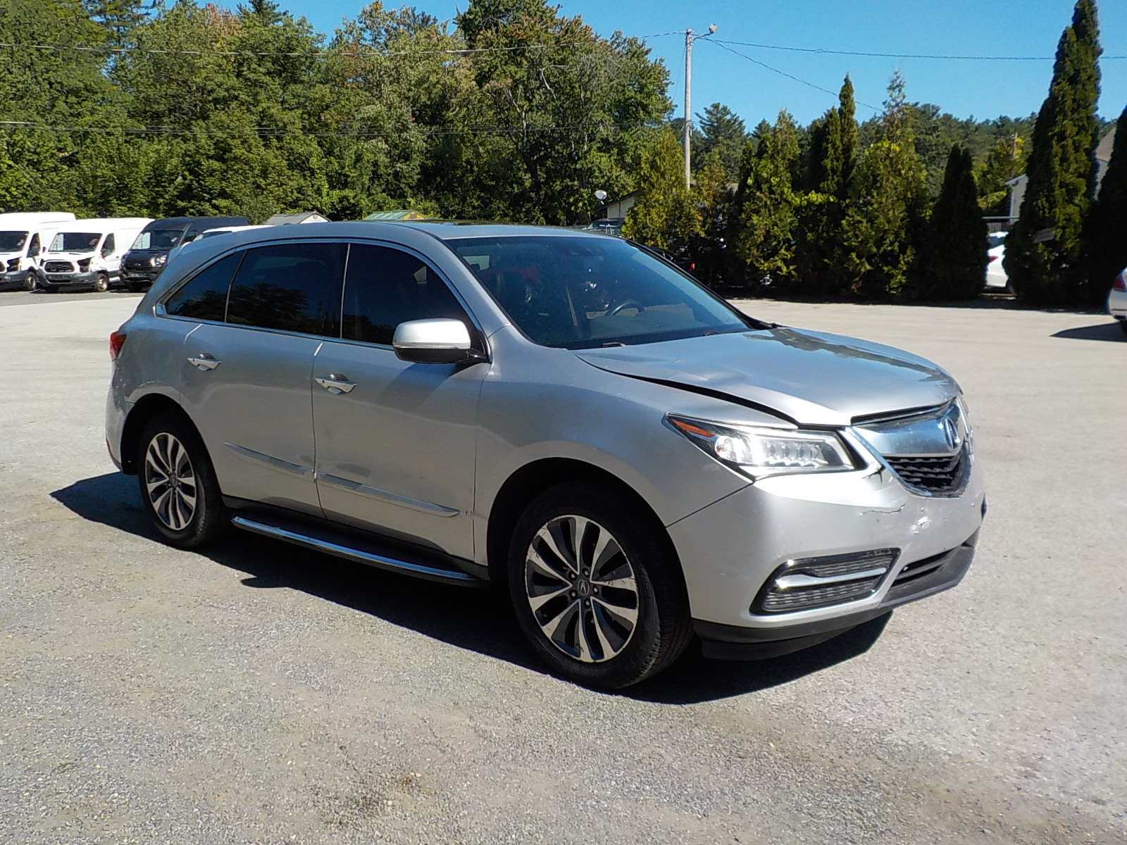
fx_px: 977
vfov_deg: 46.8
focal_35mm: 30
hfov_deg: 60.0
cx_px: 564
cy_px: 422
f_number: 3.3
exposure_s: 1/1250
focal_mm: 4.1
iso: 125
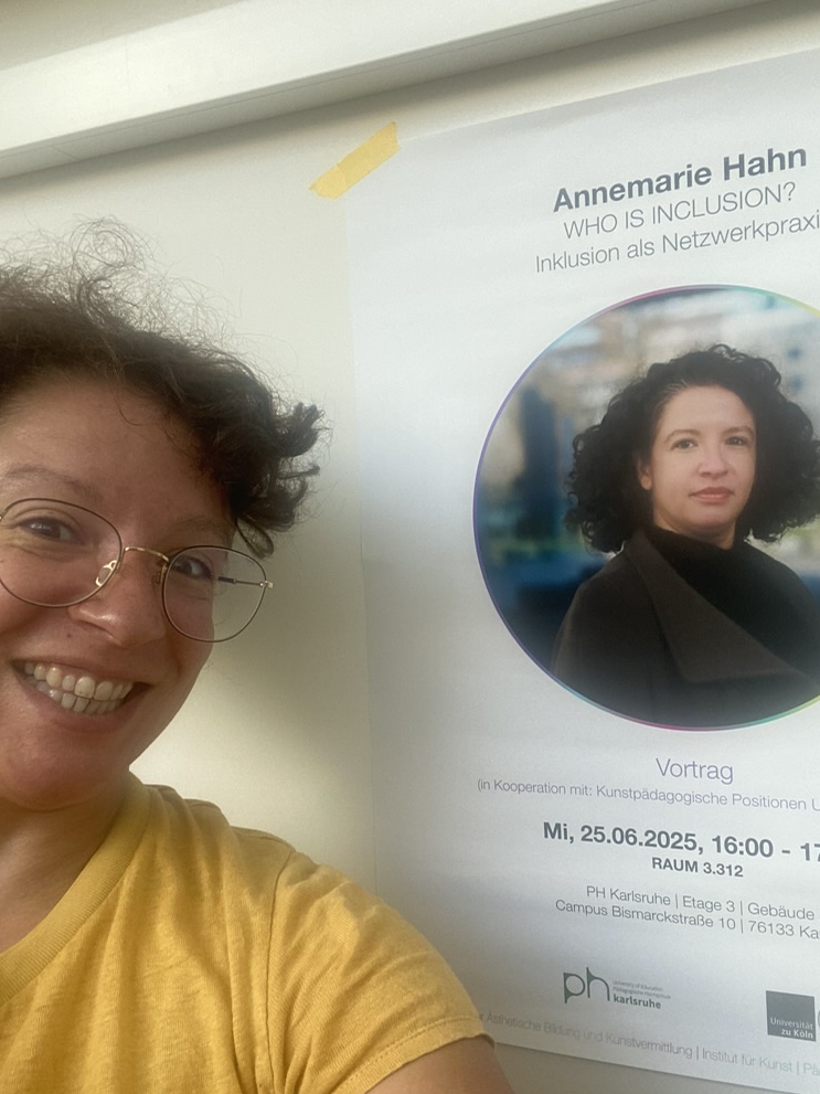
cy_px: 561
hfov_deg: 45.4
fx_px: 979
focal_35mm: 31
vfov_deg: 58.3
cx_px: 417
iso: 100
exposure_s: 1/60
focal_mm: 2.71
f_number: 2.2
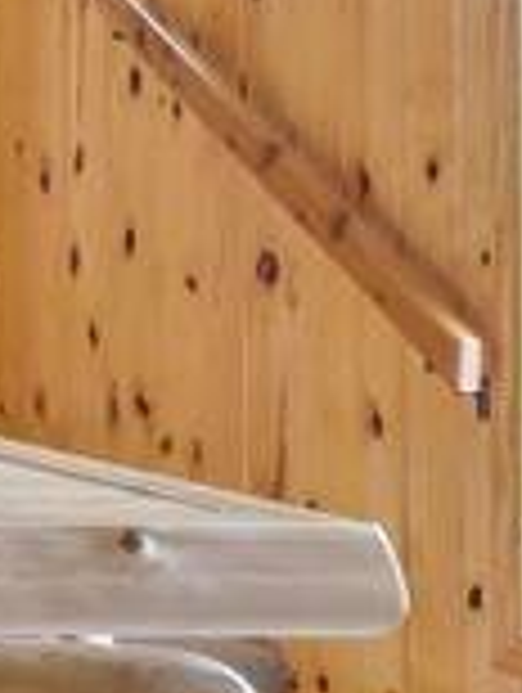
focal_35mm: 147
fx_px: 2947
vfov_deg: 13.2
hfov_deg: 7.1
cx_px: -1688
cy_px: 4
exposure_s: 1/60
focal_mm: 23
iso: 320
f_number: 3.5
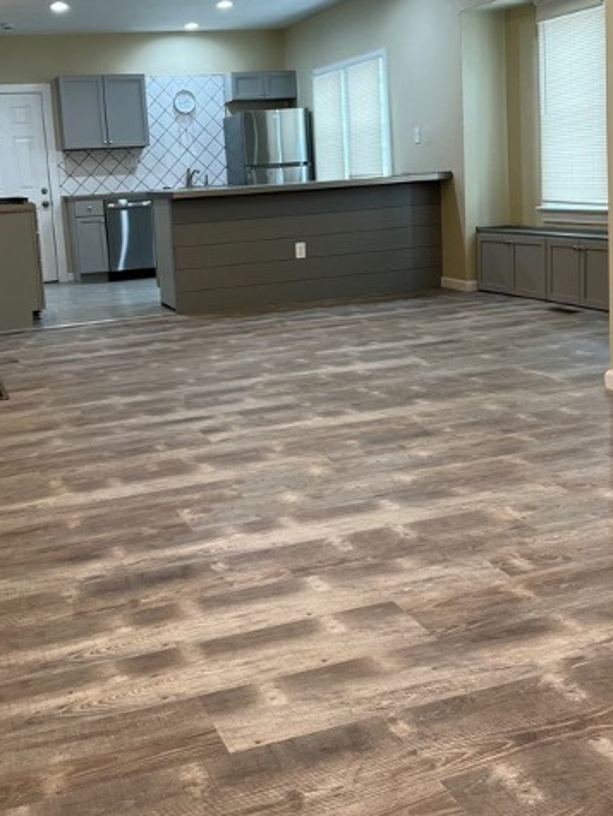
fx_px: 990
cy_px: 285
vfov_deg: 44.2
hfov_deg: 34.3
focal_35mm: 42
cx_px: 251
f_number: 1.5
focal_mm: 5.7
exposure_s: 1/120
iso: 125
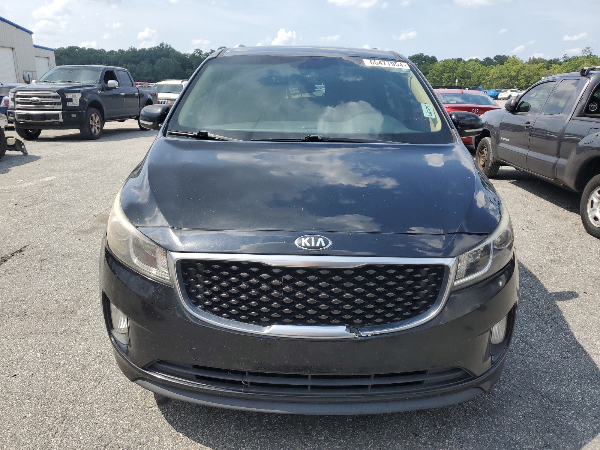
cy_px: 225
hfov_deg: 67.3
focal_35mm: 26
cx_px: 300
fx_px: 451
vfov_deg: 53.1
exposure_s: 1/2000
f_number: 1.5
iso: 50
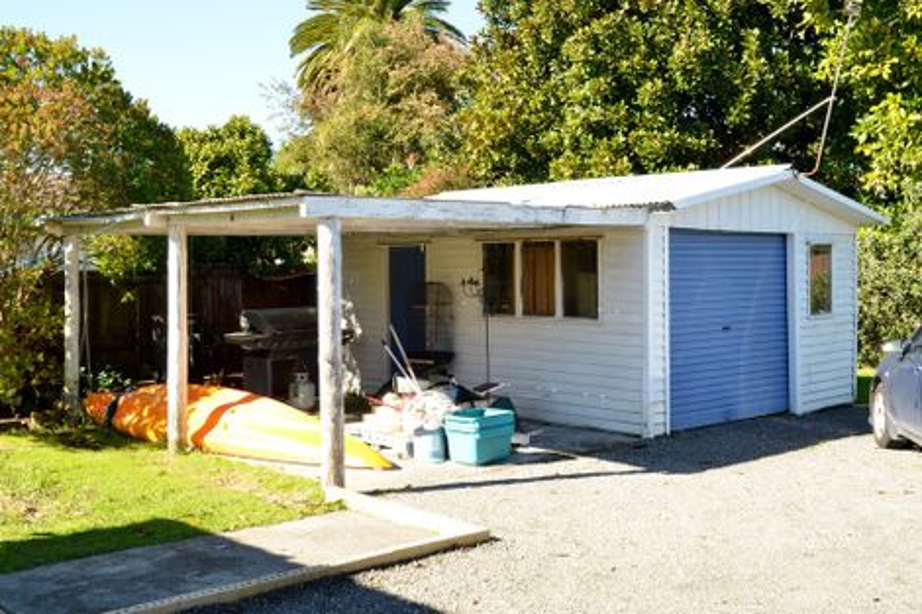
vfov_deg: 34.2
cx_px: 461
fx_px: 998
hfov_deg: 49.6
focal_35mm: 39
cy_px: 307
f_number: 8
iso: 200
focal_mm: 26
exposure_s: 1/125
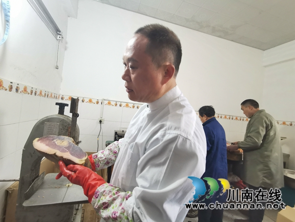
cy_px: 111
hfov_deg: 91.0
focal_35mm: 17
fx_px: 145
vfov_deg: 74.7
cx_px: 148
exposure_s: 1/33.3
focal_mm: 2.23
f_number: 2.2
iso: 320
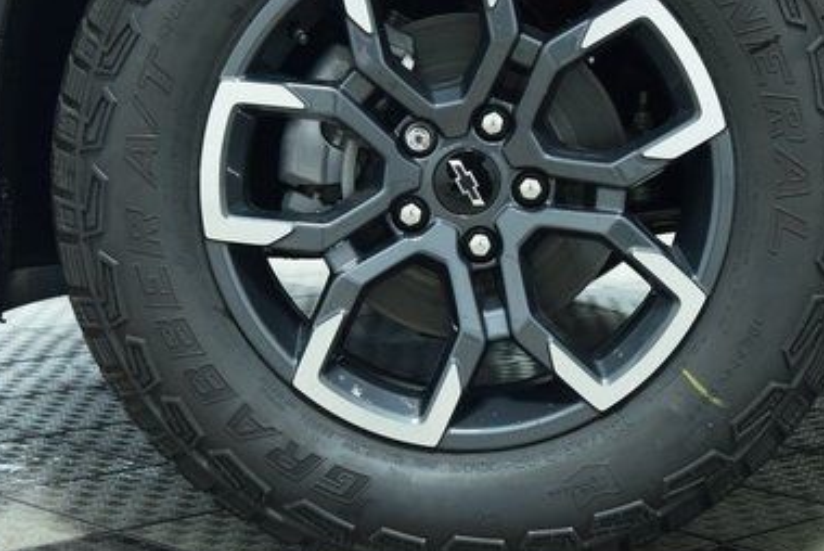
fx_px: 2313
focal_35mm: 101
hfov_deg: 20.2
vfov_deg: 13.6
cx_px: 490
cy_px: 172
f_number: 6.3
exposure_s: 1/15
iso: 1100
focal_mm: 40
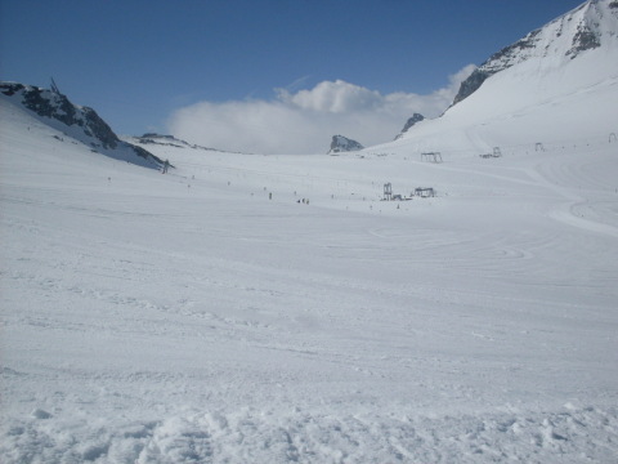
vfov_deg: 37.7
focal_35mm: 38
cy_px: 232
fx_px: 678
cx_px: 309
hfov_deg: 49.0
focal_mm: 6.3
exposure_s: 1/1000
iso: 80
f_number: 8.4
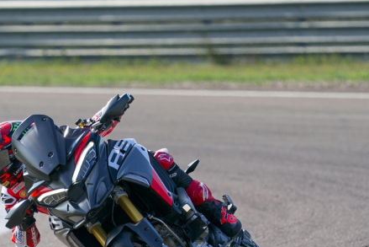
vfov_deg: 2.2
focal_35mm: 621
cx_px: 161
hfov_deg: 3.3
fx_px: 6367
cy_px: 192
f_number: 6.3
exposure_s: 1/1000
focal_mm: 341
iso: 400
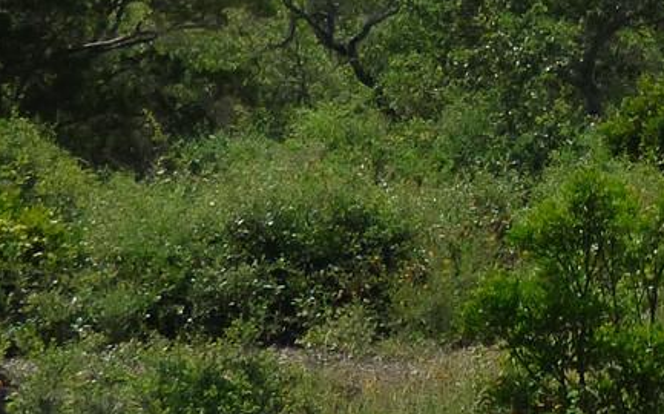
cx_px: 977
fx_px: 5534
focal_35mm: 306
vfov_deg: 4.2
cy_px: -331
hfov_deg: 6.8
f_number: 4.1
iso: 160
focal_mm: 10.34
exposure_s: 1/1600
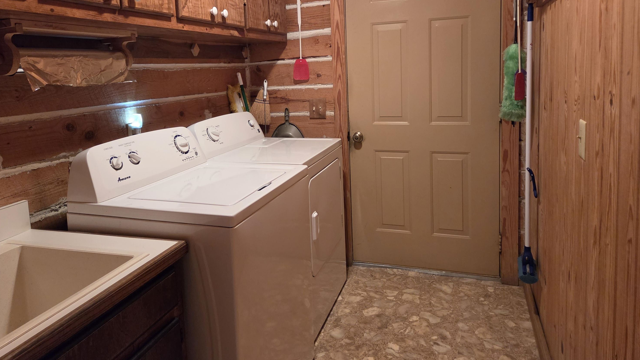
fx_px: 441
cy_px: 122
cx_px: 312
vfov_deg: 43.8
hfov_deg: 71.9
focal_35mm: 26
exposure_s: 1/120
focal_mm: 5.4
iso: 1000
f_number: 1.8
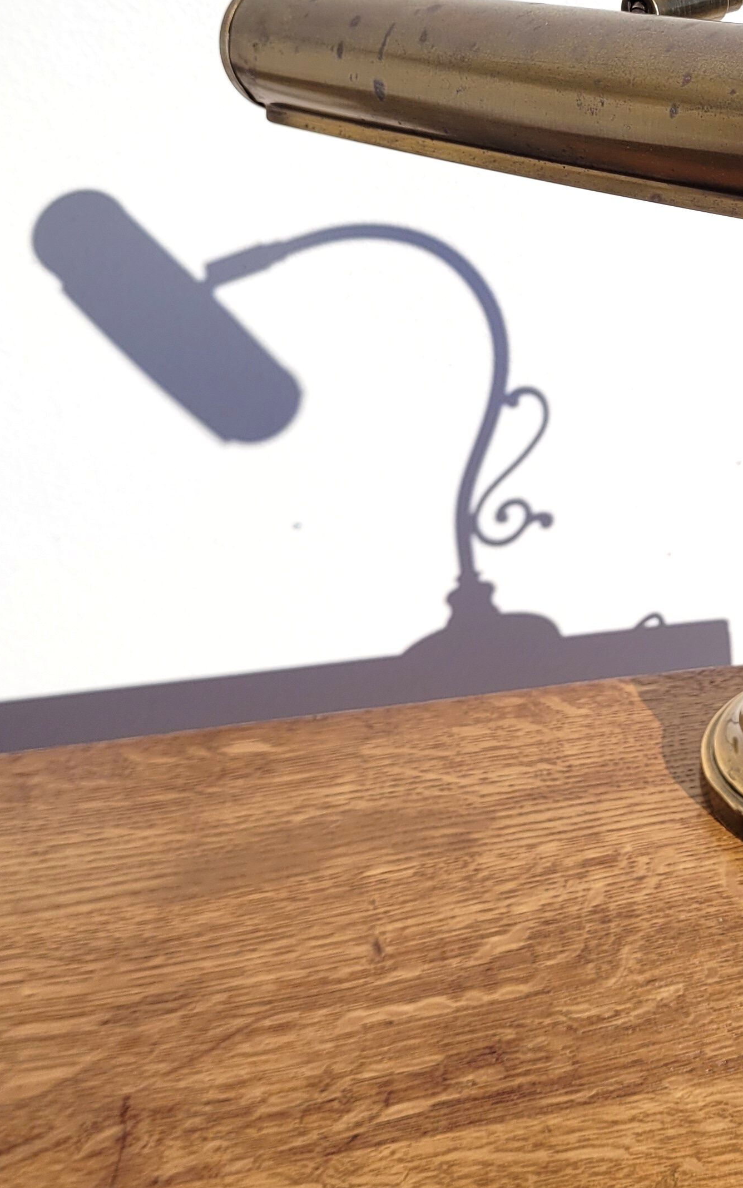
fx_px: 1684
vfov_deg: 38.2
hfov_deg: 23.5
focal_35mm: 52
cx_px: 802
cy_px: 355
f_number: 1.8
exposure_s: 1/6052
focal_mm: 5.4
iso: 40
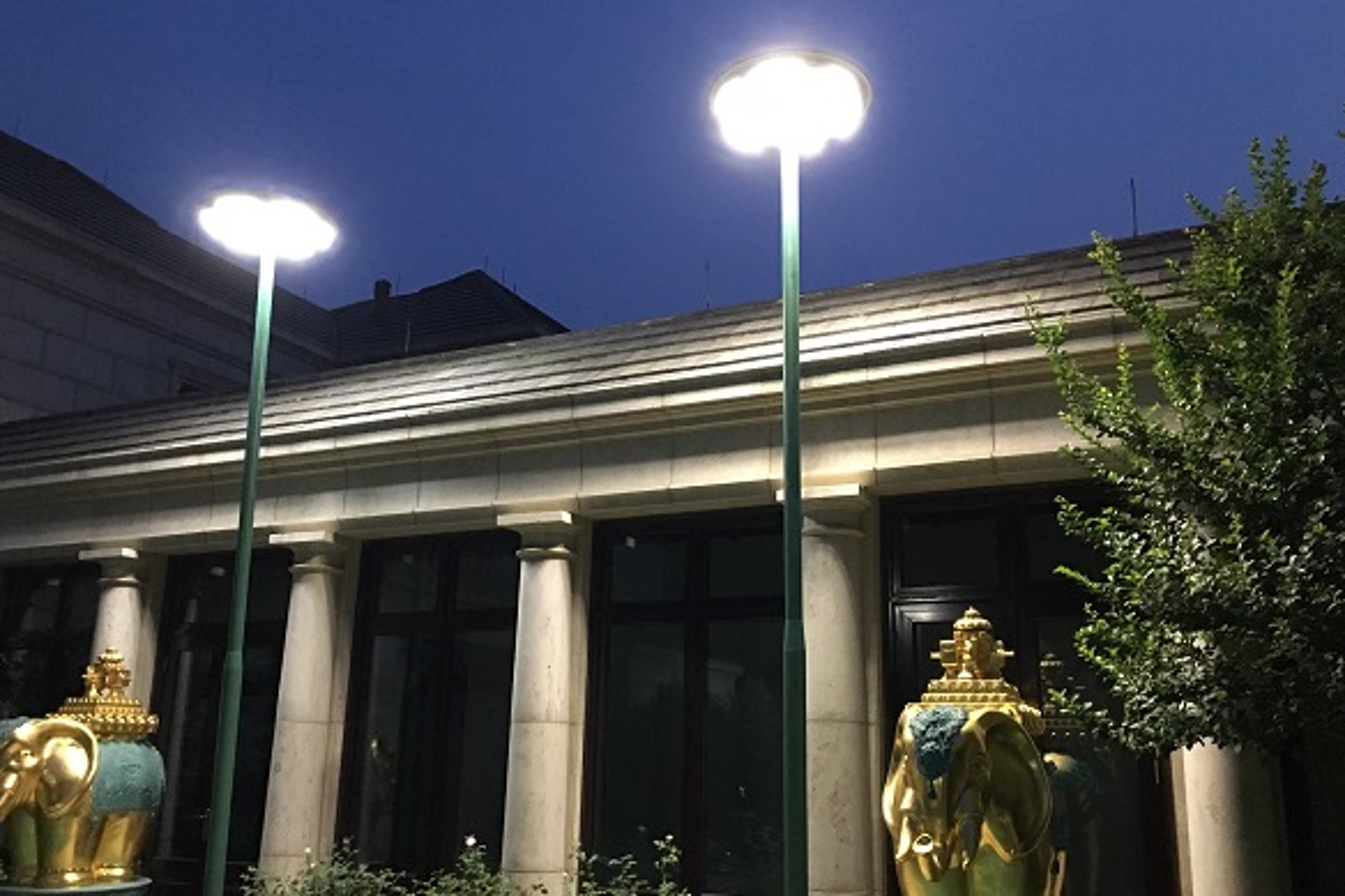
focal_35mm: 31
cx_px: 666
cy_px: 509
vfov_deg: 42.2
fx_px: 1158
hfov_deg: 60.3
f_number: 2.2
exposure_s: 1/8
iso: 160
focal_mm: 4.15
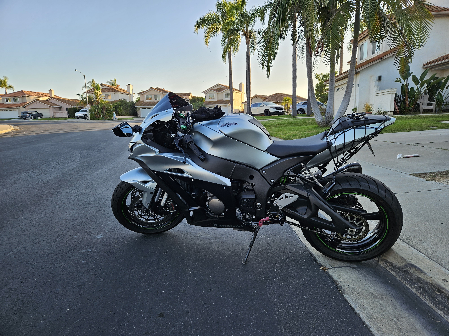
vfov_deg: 58.9
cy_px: 168
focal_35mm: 23
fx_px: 298
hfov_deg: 73.9
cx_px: 224
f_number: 1.8
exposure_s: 1/267
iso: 25
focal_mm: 5.4
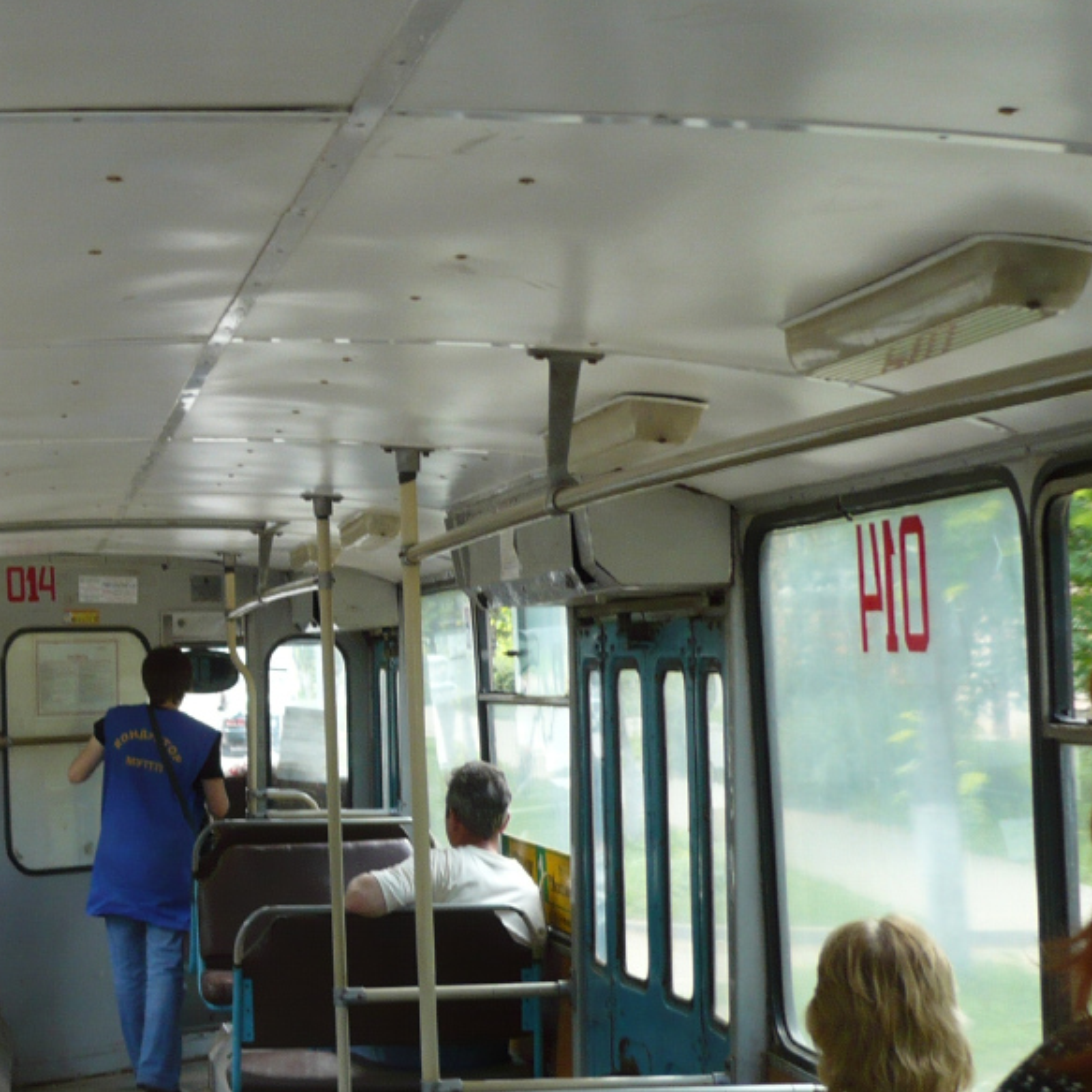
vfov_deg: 24.9
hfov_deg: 24.4
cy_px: 694
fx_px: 2463
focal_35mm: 69
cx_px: 161
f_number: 2.8
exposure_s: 1/40
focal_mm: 5.8
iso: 100
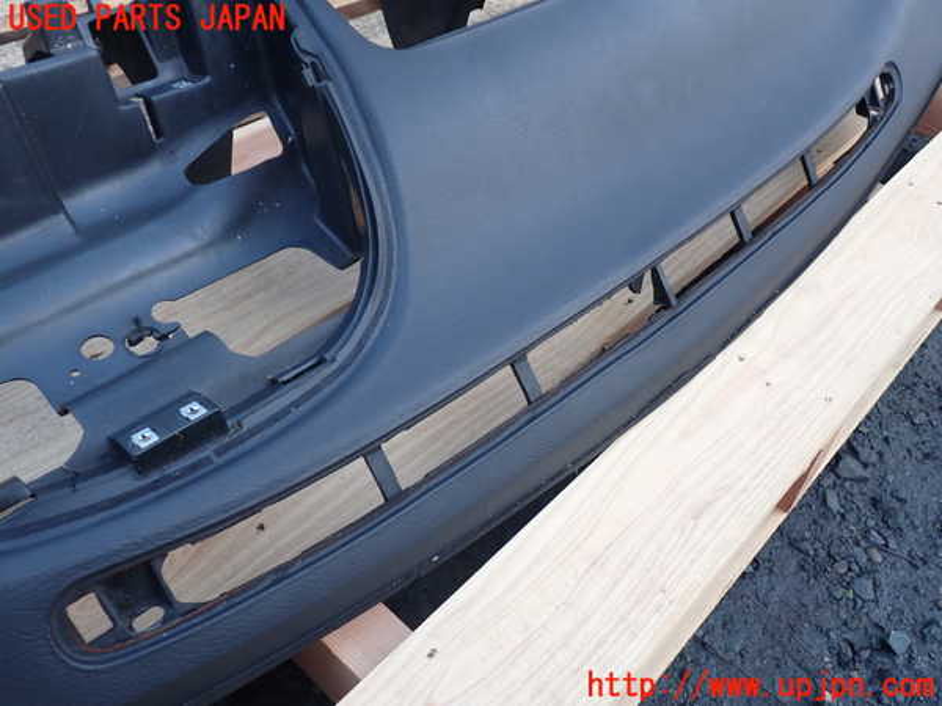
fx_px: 816
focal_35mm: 30
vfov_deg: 46.8
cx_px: 471
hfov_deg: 60.0
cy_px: 353
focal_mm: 5.4
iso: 200
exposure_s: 1/40
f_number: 2.3
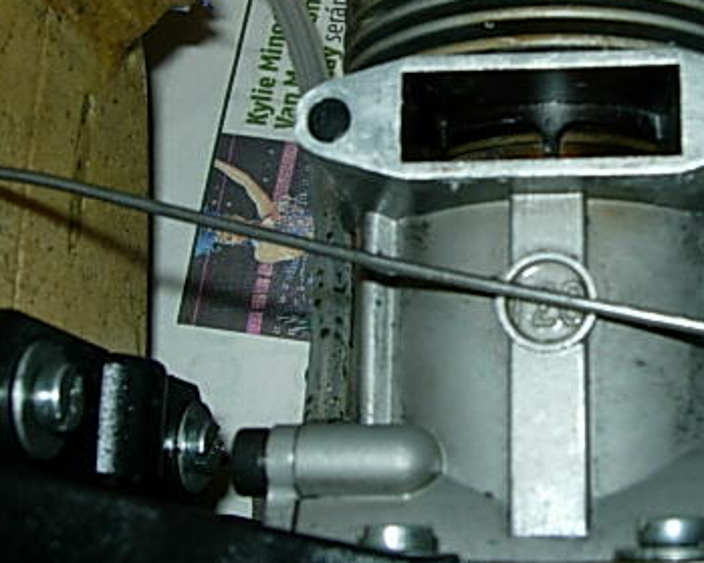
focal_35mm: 68
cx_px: 615
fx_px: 1416
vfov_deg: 22.3
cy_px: 167
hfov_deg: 27.1
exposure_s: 1/64
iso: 79
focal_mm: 7.8
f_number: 4.8
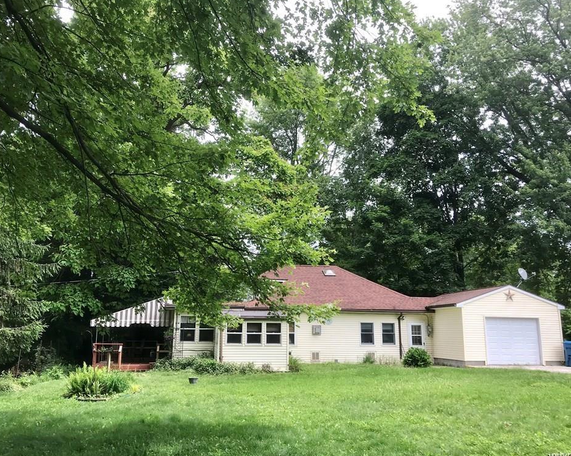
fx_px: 507
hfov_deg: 58.8
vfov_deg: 48.5
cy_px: 228
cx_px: 277
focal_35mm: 30
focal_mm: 3.99
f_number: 1.8
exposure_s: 1/556
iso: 20
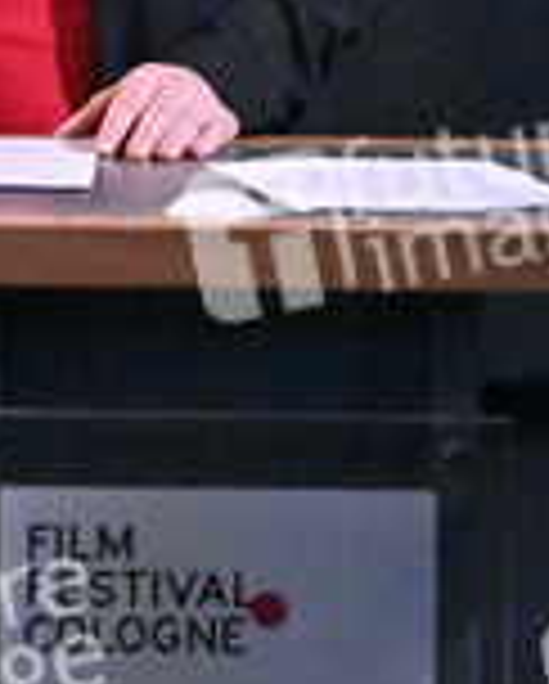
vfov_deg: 4.9
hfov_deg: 3.9
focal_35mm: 395
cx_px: 4
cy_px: -9
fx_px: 8007
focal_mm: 160
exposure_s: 1/400
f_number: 2.8
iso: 32000
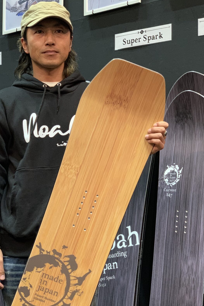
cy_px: 166
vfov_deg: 30.5
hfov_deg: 20.6
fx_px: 561
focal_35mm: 66
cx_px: 74
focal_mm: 6
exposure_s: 1/50
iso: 400
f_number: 2.4
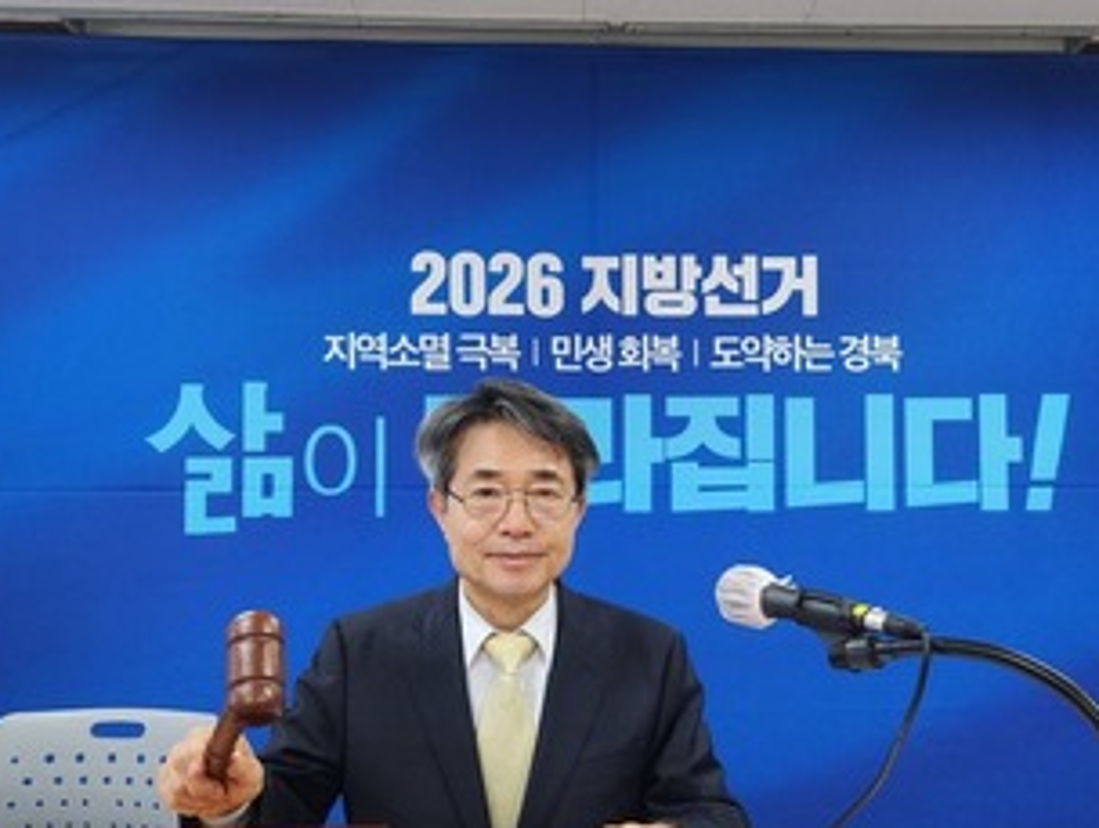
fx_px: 1081
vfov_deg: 41.4
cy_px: 542
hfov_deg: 53.8
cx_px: 589
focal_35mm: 34
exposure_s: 1/120
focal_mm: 6.4
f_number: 1.8
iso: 320
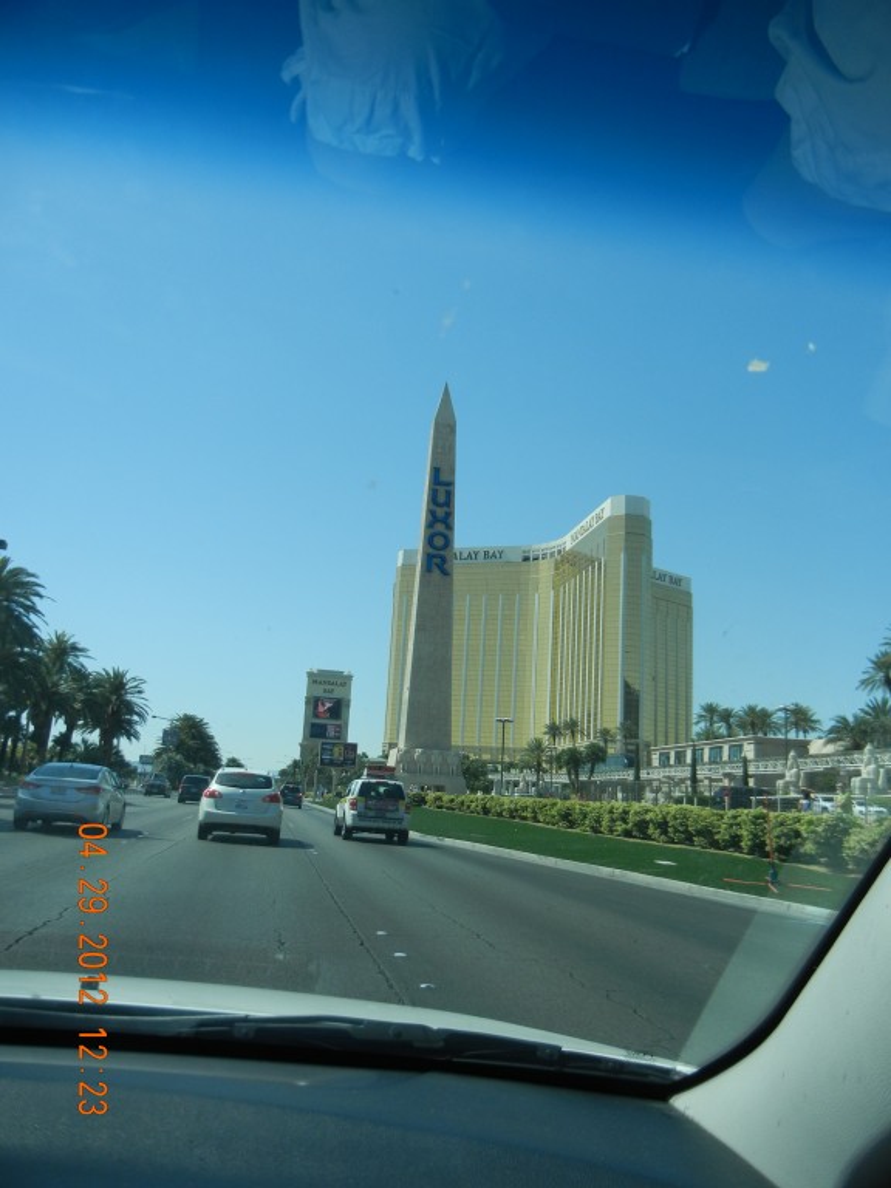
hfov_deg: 46.8
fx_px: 1030
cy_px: 594
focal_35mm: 30
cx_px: 446
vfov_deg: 60.0
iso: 160
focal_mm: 5.4
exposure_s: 1/358
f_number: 7
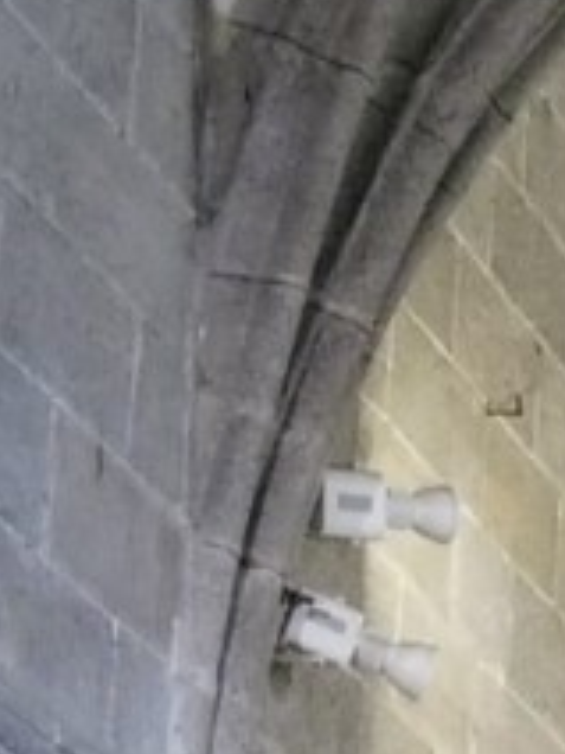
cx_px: 1969
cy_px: 1279
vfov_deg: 9.6
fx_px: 4309
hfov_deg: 6.5
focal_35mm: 198
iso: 250
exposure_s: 1/33
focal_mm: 4.3
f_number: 1.7
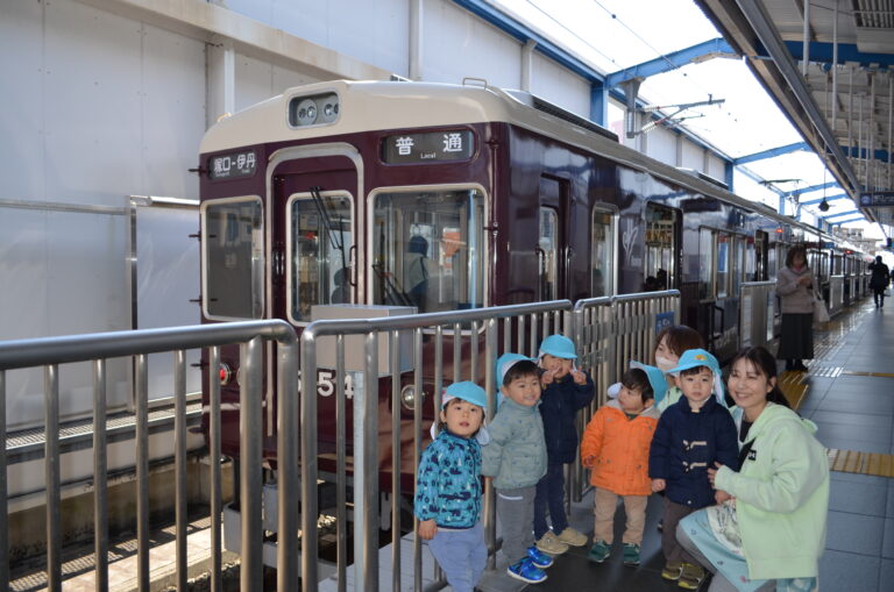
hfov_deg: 62.0
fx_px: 744
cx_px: 447
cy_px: 296
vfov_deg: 43.4
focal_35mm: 30
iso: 100
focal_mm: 20
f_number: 4
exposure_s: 1/200
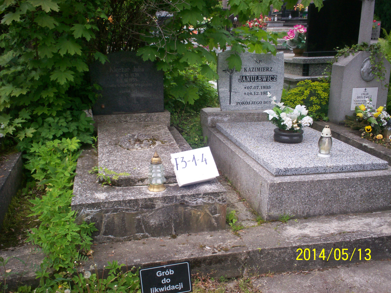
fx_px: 407
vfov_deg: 39.7
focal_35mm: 36
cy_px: 146
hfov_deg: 51.4
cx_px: 196
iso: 100
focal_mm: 6
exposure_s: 1/213
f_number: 4.5
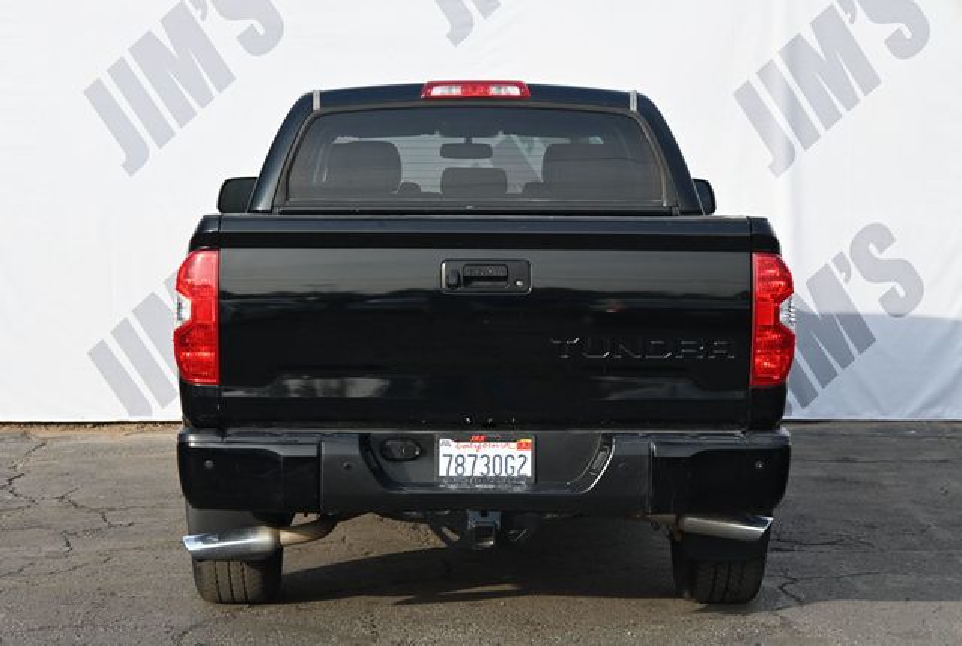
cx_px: 481
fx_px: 2009
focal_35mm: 75
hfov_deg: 26.9
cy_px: 323
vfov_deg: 18.3
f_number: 6.3
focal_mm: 50
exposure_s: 1/250
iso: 400
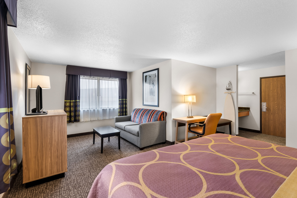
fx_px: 132
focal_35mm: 16
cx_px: 148
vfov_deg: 73.8
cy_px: 99
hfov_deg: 96.7
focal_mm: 16
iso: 200
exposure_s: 4
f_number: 9
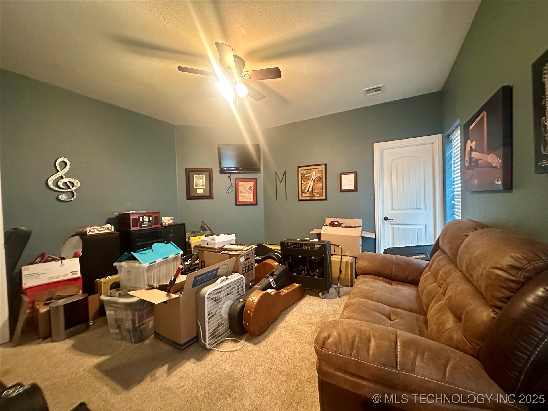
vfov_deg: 85.7
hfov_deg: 102.1
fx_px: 222
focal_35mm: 14
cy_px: 206
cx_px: 274
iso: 1250
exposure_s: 1/60
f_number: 2.2
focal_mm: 2.22
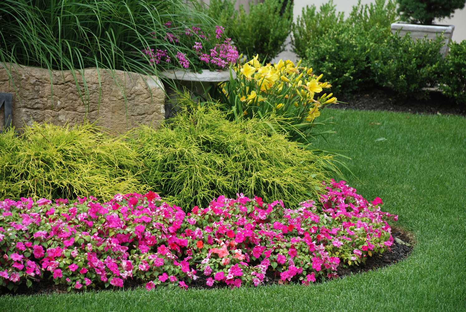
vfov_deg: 9.2
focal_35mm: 150
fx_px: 1944
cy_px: 156
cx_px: 233
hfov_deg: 13.7
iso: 100
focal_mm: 100
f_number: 5.6
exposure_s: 1/160
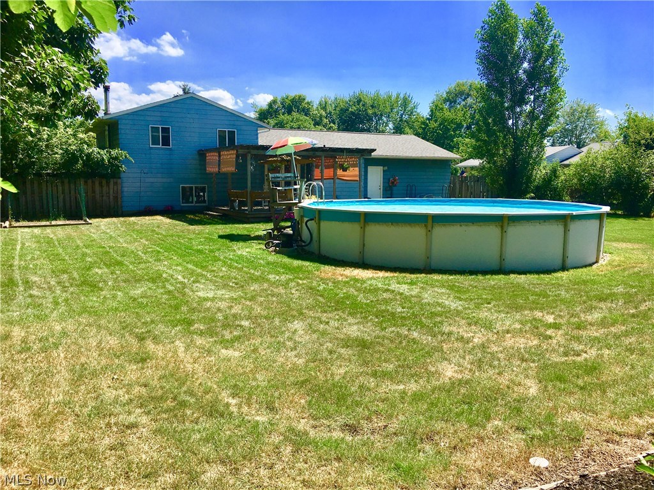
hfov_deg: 61.7
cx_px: 327
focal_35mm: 29
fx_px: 548
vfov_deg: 48.2
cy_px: 245
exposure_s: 1/1672
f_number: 2.2
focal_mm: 4.15
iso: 25
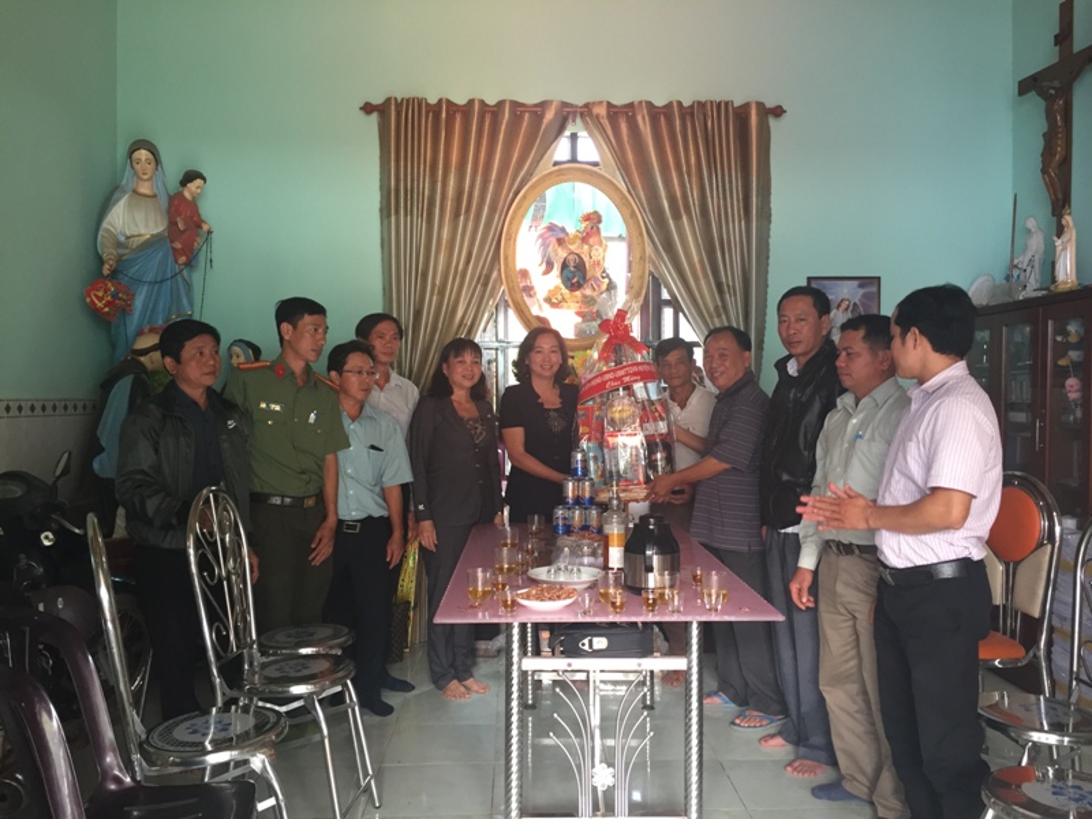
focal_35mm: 29
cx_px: 546
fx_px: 915
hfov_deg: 61.7
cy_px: 410
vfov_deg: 48.2
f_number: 2.2
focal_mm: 4.15
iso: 125
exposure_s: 1/33
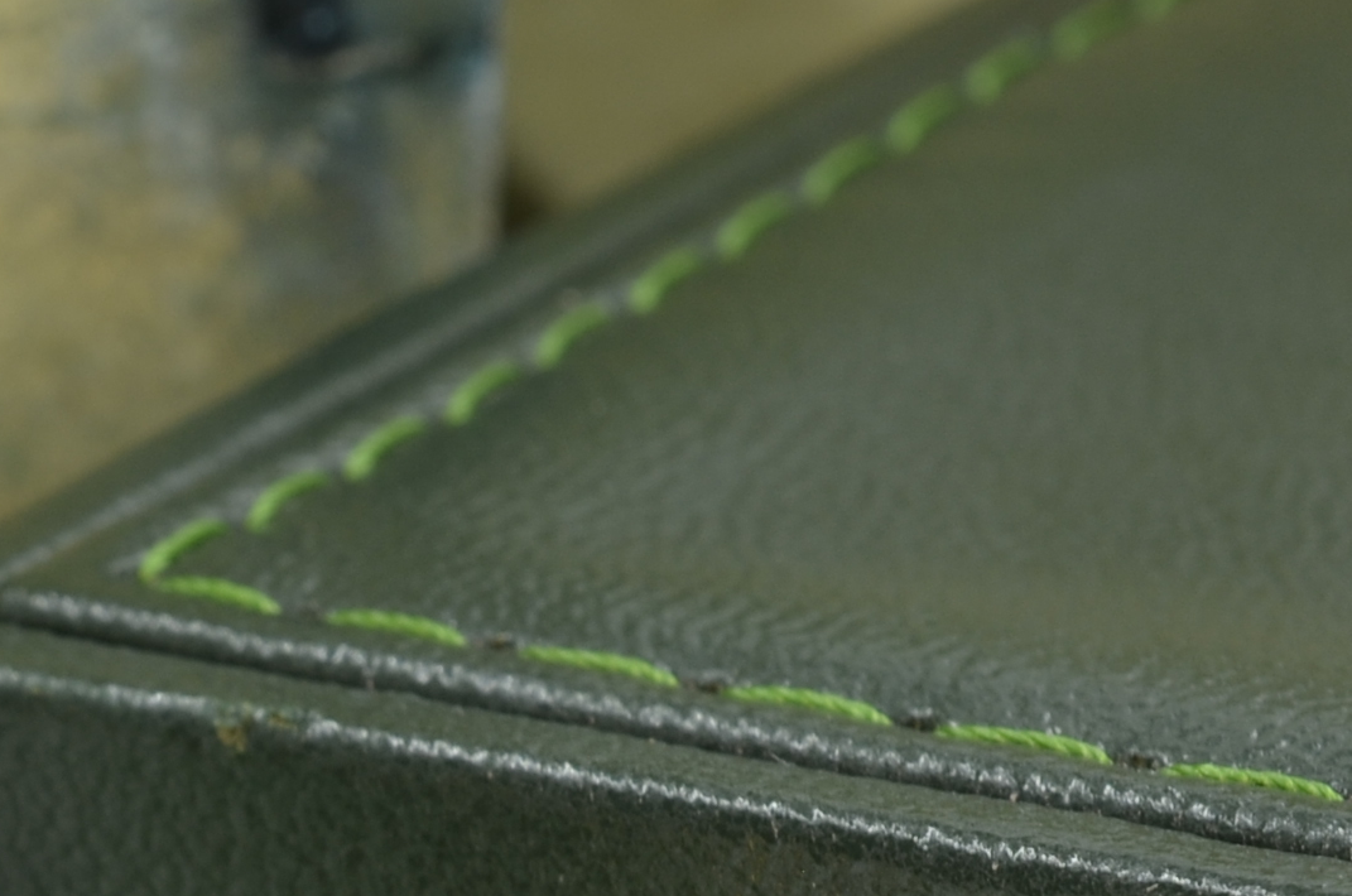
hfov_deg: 9.7
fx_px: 7760
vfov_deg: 6.5
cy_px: 1287
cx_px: -592
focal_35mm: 207
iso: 125
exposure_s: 1/15
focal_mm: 40
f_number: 13
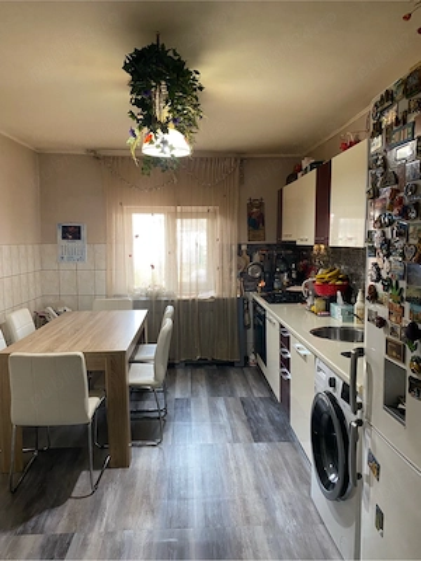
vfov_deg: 67.3
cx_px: 210
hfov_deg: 53.1
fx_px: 422
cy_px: 280
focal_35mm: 26
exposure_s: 1/60
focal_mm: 4.25
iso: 250
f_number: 1.8
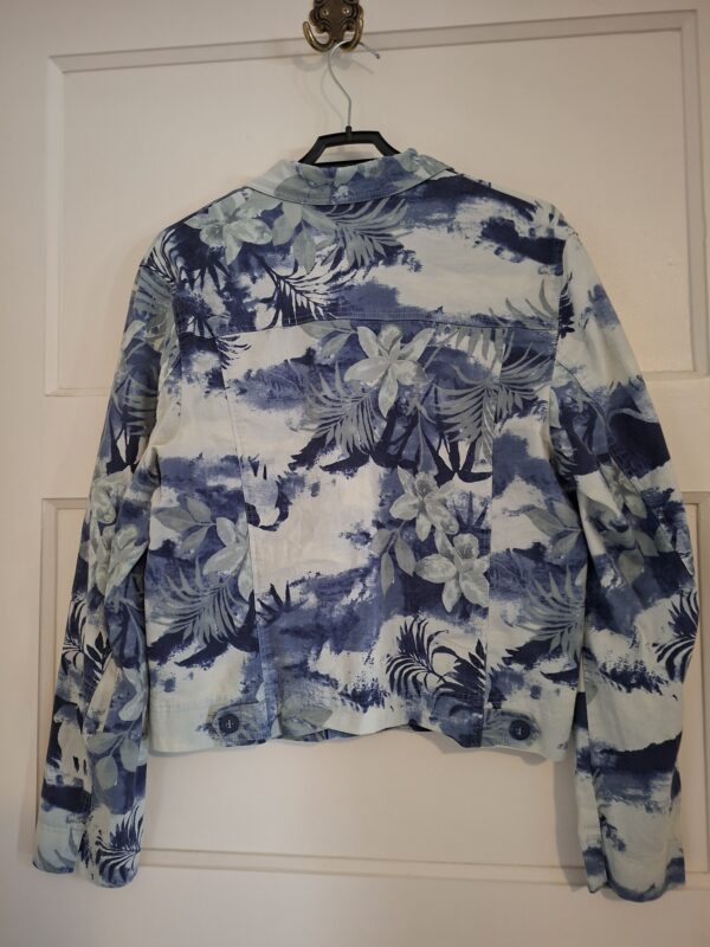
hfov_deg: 58.9
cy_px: 474
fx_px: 629
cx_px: 355
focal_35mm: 23
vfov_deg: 73.9
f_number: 1.8
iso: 500
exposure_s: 1/24
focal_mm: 5.54
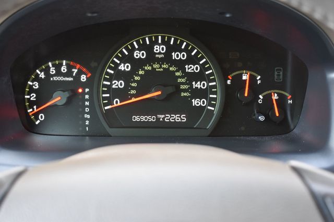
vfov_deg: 28.9
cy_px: 111
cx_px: 167
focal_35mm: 46
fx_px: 431
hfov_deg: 42.3
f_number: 4.2
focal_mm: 31
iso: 1000
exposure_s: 1/60
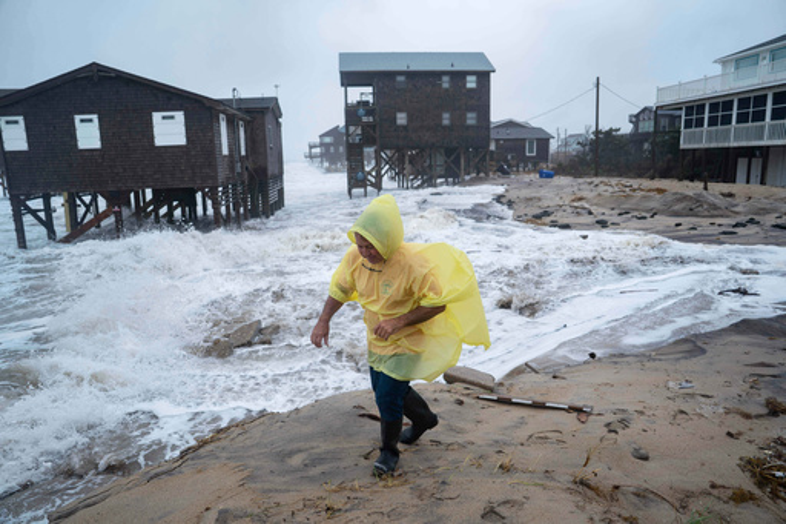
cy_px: 262
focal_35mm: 24
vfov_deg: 53.1
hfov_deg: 73.8
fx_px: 524
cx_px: 393
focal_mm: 24
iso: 320
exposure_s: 1/1600
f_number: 2.8
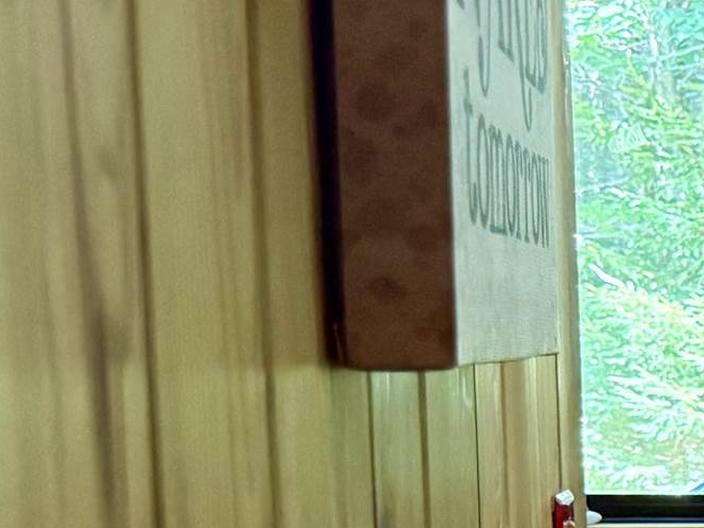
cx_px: 1530
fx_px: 2279
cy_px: 667
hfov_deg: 14.0
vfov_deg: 12.8
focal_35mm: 112
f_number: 1.78
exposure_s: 1/60
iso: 640
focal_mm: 6.76
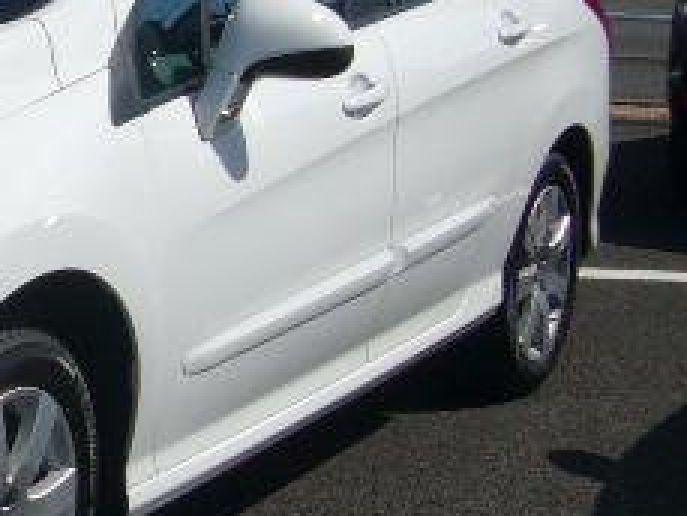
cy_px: 216
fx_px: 2164
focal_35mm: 109
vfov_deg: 13.6
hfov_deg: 16.9
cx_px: -240
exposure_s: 1/800
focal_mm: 4.6
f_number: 5.6
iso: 80
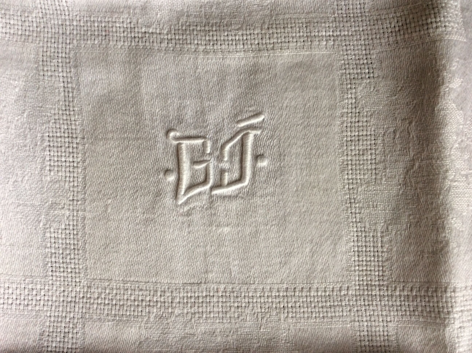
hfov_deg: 56.9
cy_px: 176
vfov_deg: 44.1
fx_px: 436
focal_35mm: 32
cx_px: 236
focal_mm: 3.3
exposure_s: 1/33
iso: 40
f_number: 2.4
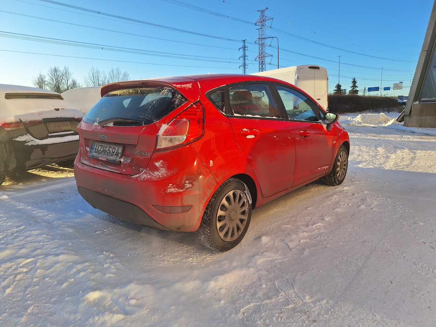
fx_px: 290
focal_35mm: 23
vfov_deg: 58.9
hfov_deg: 73.9
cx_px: 218
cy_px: 164
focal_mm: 5.54
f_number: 1.8
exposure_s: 1/1650
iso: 40
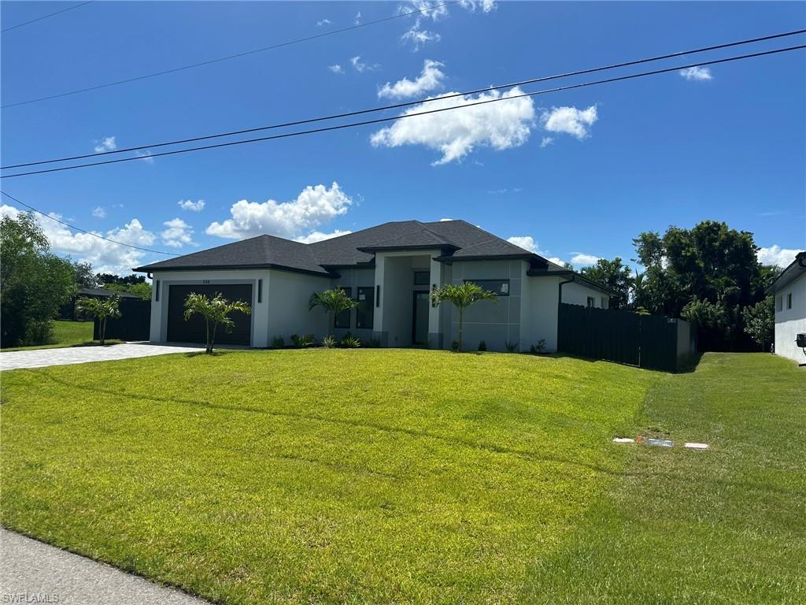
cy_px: 302
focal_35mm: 24
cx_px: 403
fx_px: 559
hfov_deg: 71.6
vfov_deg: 56.8
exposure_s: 1/7042
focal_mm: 6.86
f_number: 1.78
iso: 80
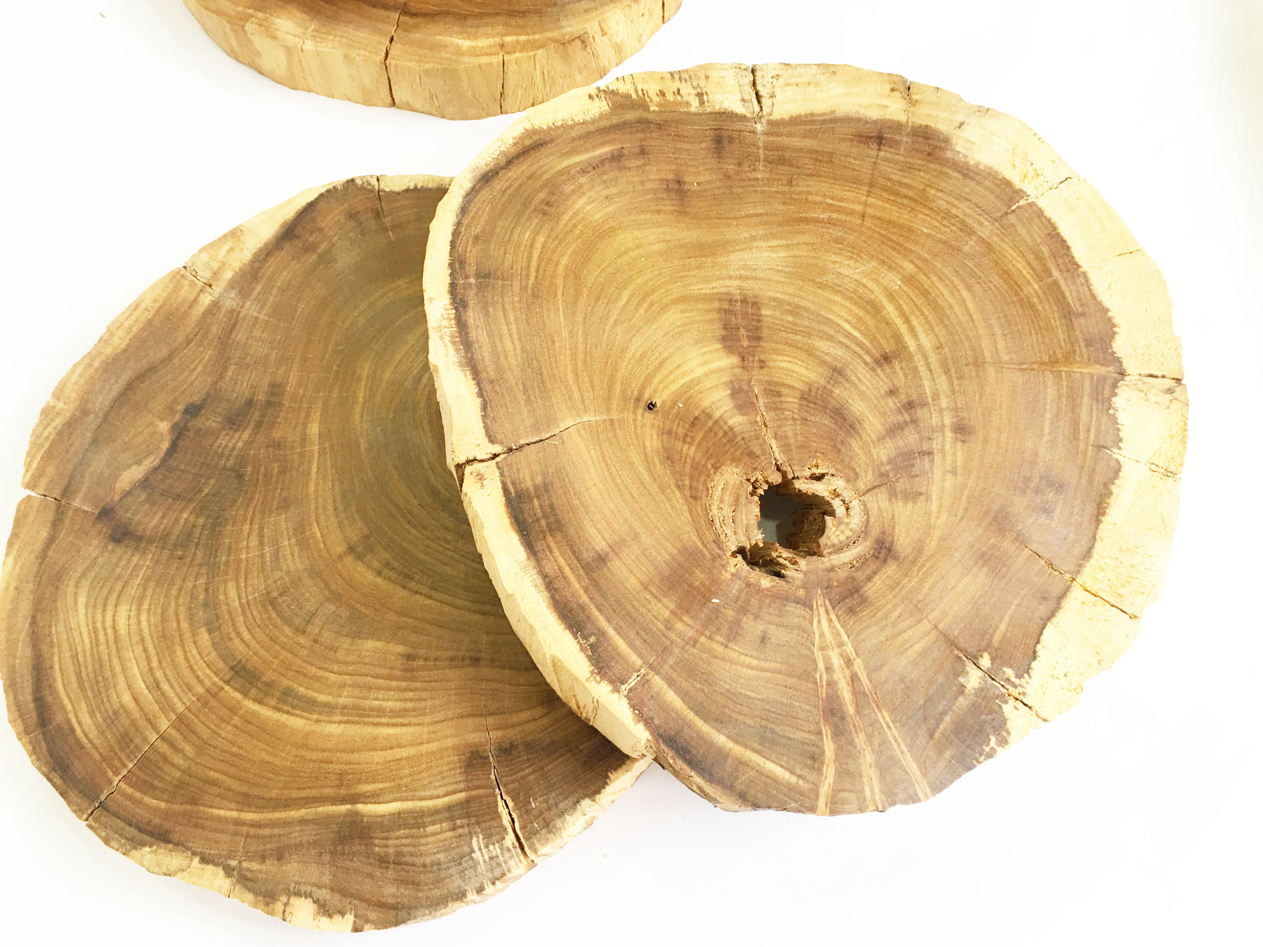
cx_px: 618
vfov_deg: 46.8
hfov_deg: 60.0
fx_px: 1095
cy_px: 479
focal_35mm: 30
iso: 25
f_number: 2.2
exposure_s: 1/15
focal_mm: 4.15
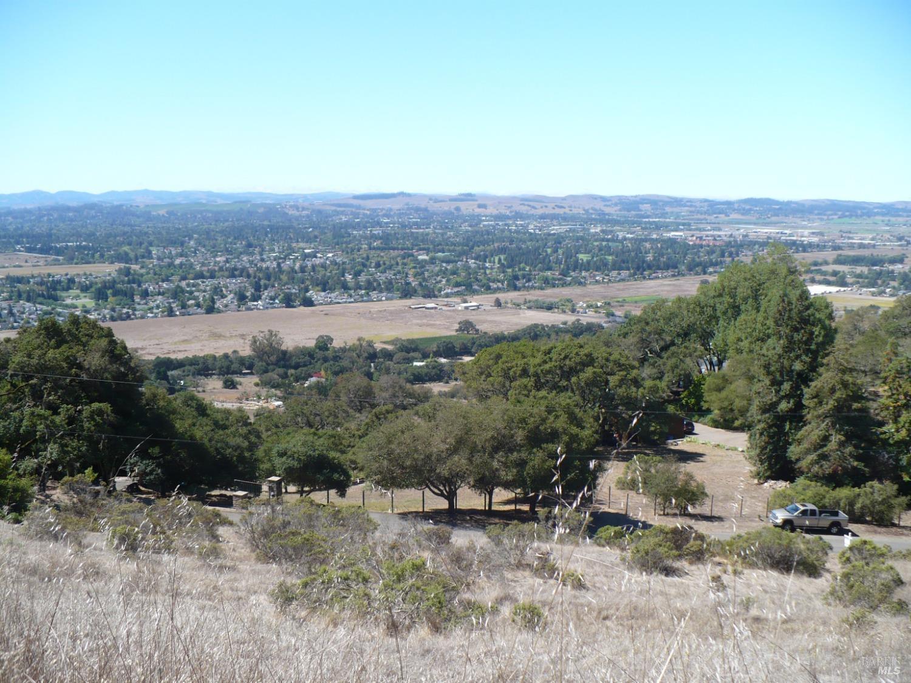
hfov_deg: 50.1
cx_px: 456
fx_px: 974
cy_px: 342
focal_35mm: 37
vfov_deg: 38.7
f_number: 2.8
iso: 100
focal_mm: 6.1
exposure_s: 1/800
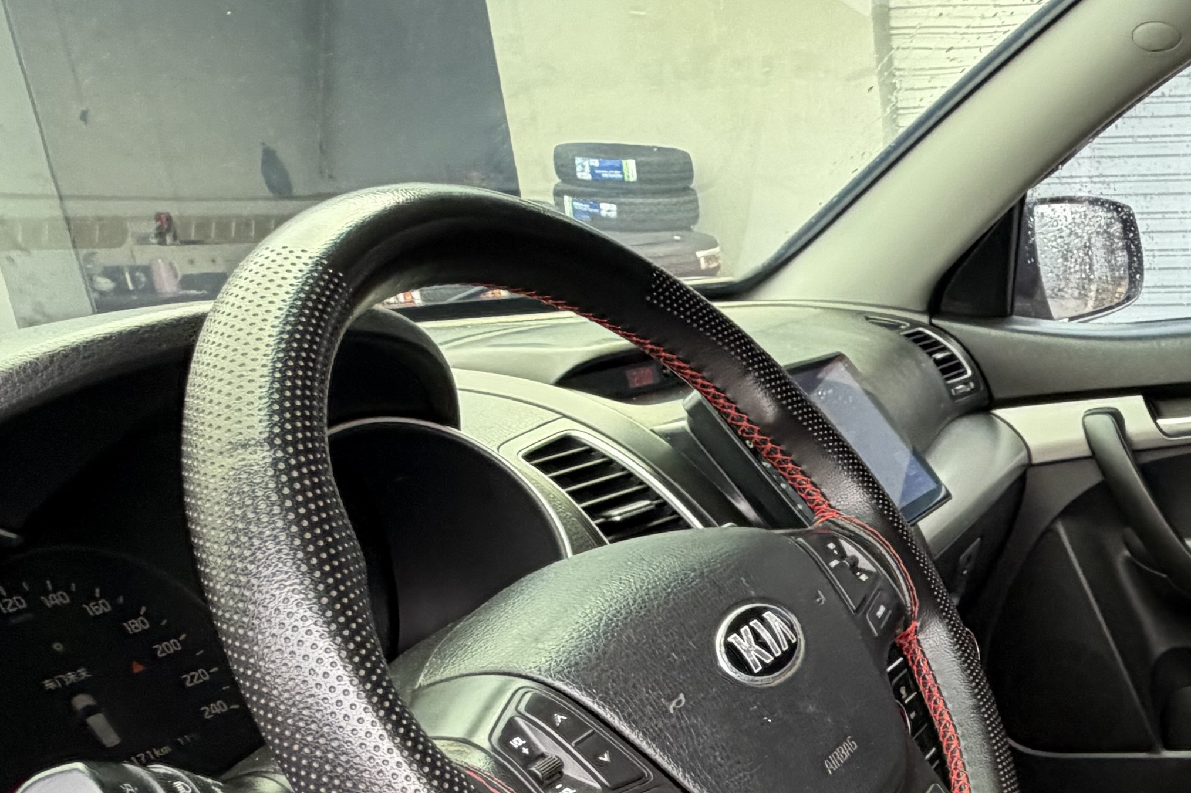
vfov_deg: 31.1
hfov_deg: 41.2
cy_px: 715
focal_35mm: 41
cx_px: 1193
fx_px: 1356
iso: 125
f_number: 2.2
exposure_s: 1/121
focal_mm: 2.22
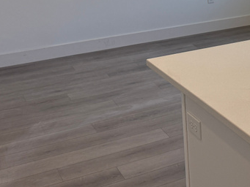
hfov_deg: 24.9
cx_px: 285
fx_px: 520
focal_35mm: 72
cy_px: 21
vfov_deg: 20.1
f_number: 1.78
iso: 100
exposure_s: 1/617
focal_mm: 6.76
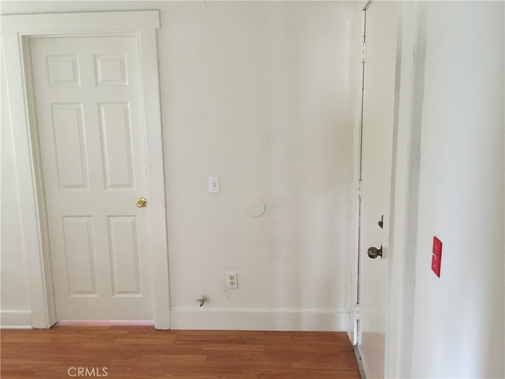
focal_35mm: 29
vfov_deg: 48.2
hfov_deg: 61.7
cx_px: 252
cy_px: 190
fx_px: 423
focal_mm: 4.15
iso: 100
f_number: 2.2
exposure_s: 1/10
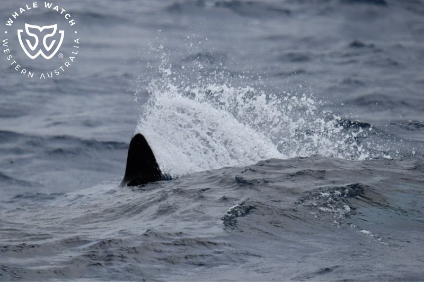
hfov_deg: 4.1
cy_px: 141
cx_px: 212
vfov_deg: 2.7
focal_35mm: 500
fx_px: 5887
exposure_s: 1/8000
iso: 900
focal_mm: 500
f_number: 6.3
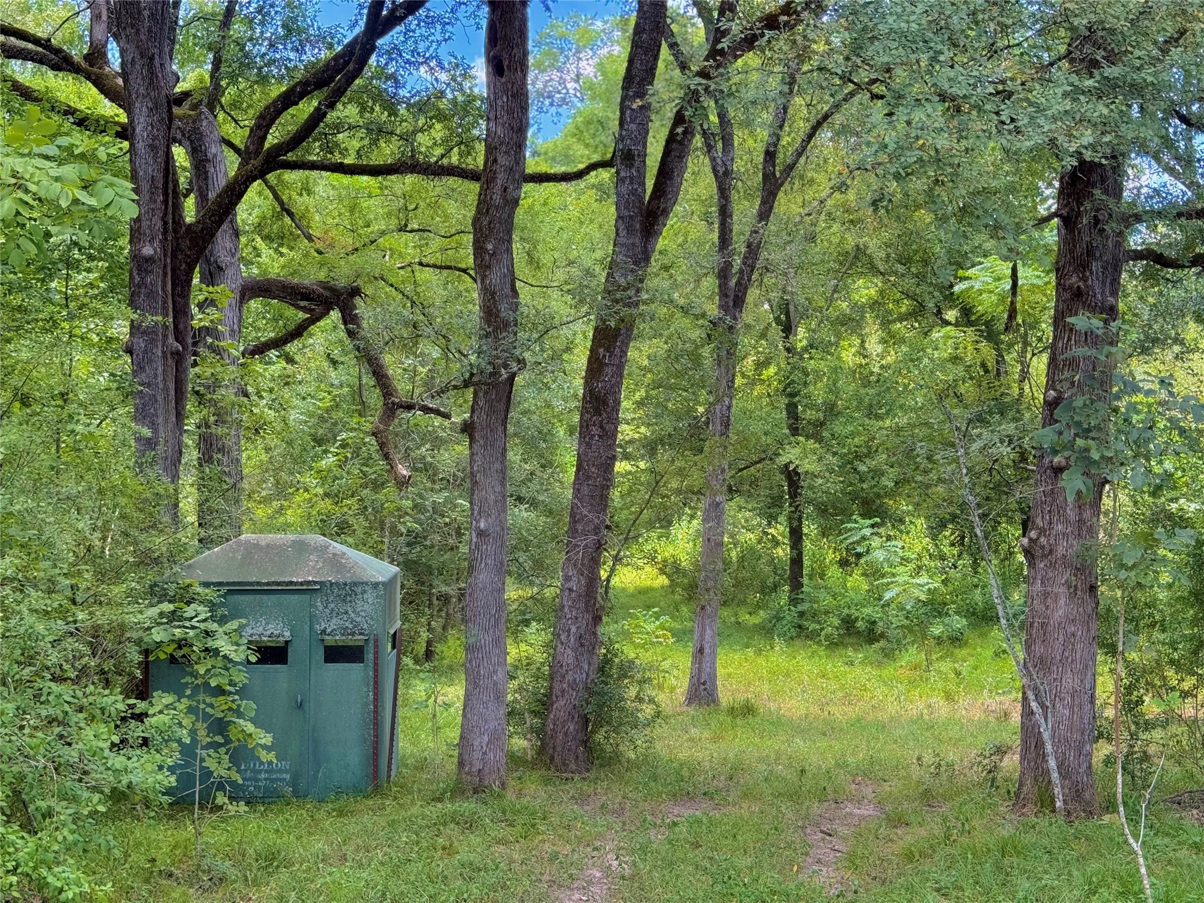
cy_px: 452
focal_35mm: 48
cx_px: 602
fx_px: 1670
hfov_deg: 39.7
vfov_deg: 30.3
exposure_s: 1/336
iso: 100
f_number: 1.78
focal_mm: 6.76
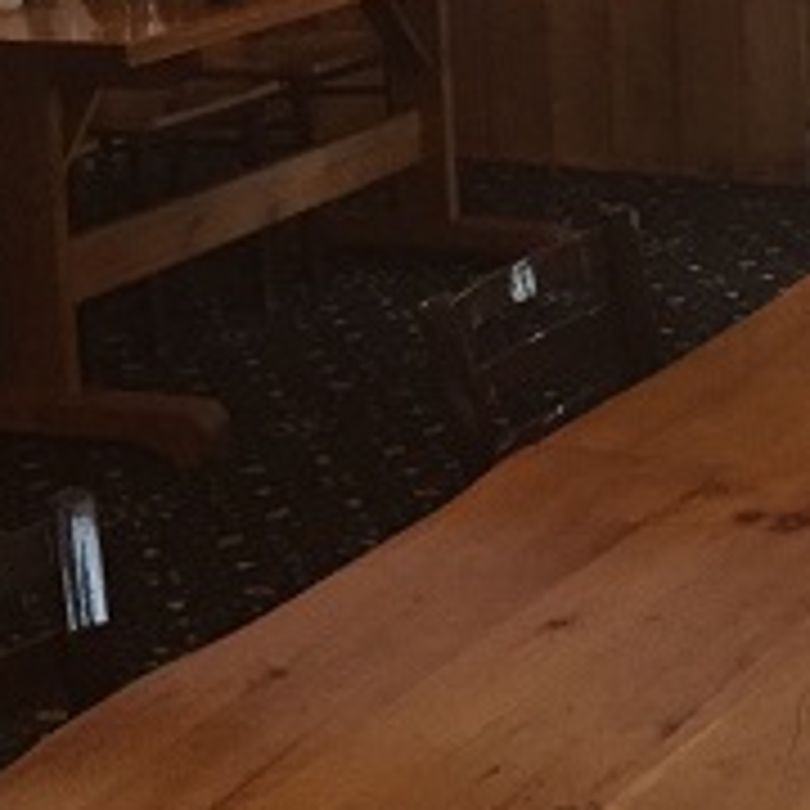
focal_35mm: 107
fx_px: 2833
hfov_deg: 16.1
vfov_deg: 15.8
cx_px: 729
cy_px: -94
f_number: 2.2
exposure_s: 1/30
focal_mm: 4.15
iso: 250
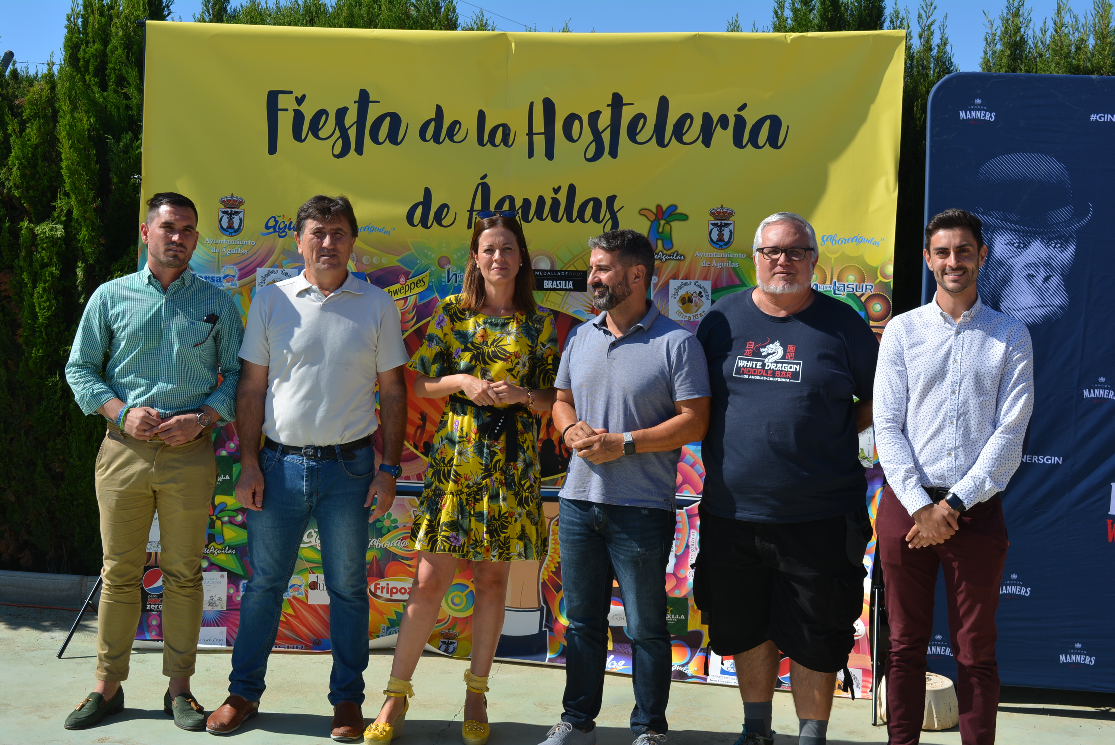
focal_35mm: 48
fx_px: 1488
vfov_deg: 28.1
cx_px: 558
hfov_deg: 41.1
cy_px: 372
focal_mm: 32
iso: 100
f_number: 9
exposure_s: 1/320
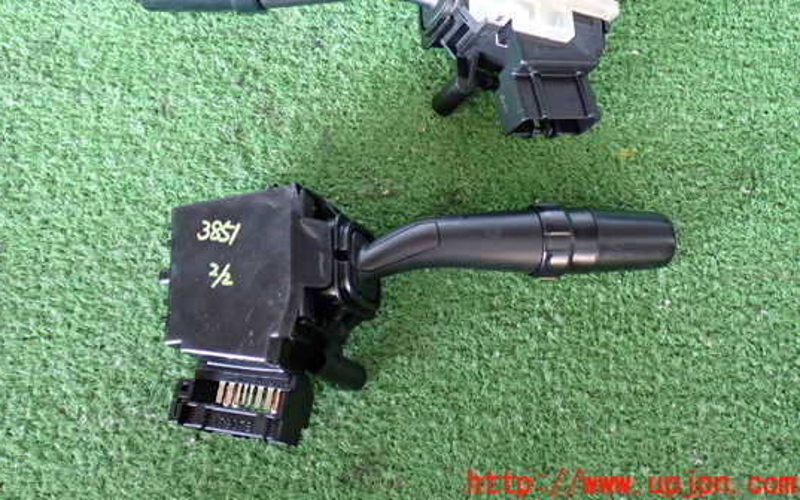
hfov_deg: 44.3
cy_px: 168
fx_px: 981
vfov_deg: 28.4
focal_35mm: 45
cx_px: 356
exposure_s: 1/40
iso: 500
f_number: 2.7
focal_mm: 6.83
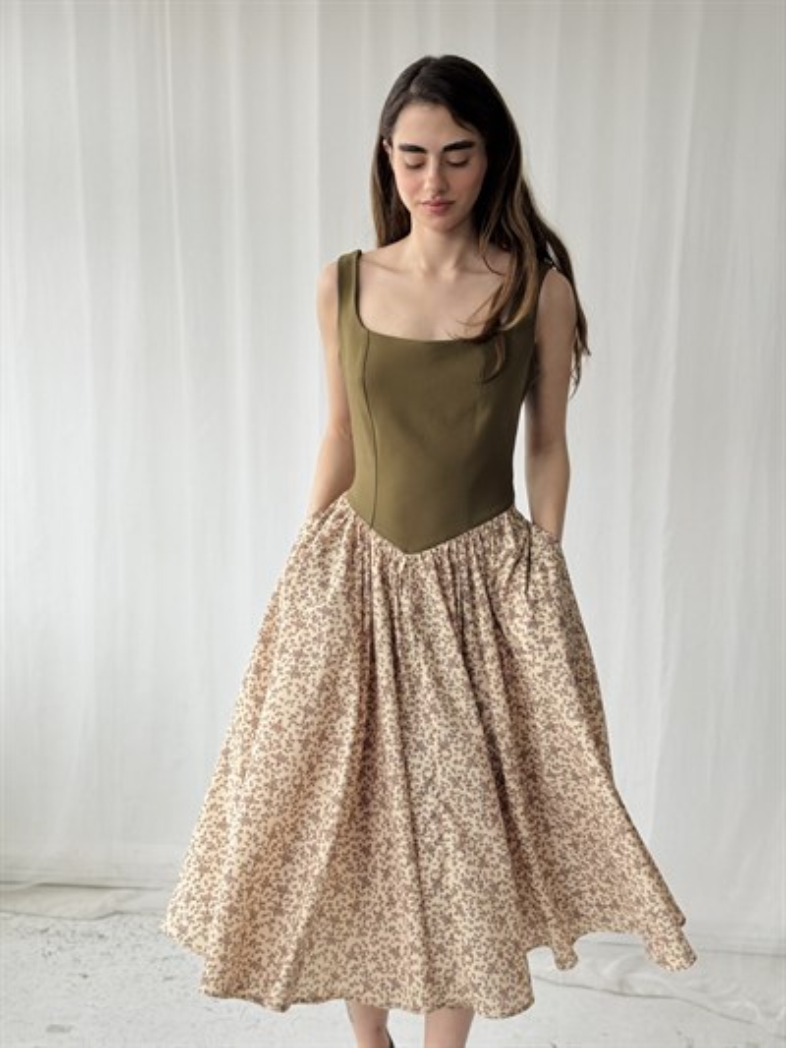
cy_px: 524
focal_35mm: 48
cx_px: 393
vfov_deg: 39.6
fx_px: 1453
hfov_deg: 30.3
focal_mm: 6.76
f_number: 1.78
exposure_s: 1/288
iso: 64
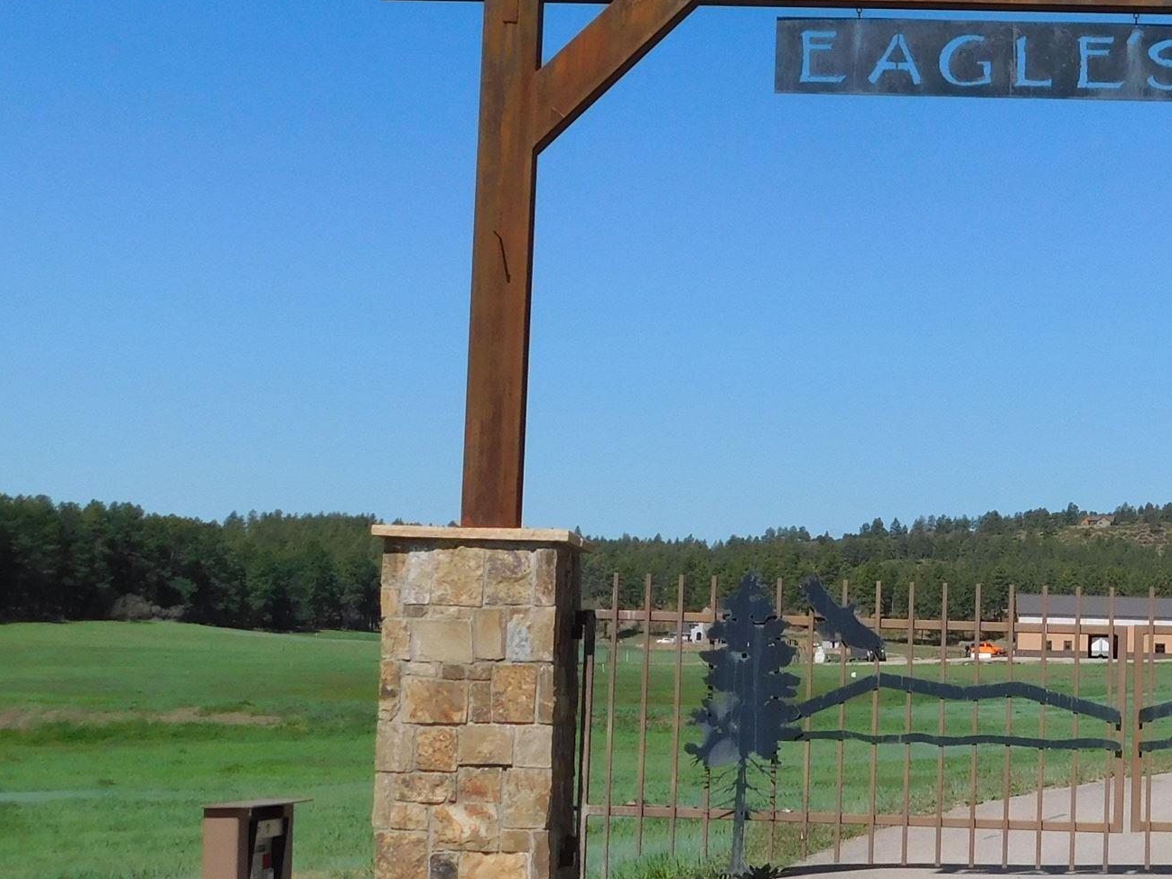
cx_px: 994
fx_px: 2404
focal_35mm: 71
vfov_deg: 20.7
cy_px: 495
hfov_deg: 26.7
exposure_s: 1/500
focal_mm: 5.3
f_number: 6.4
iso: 125
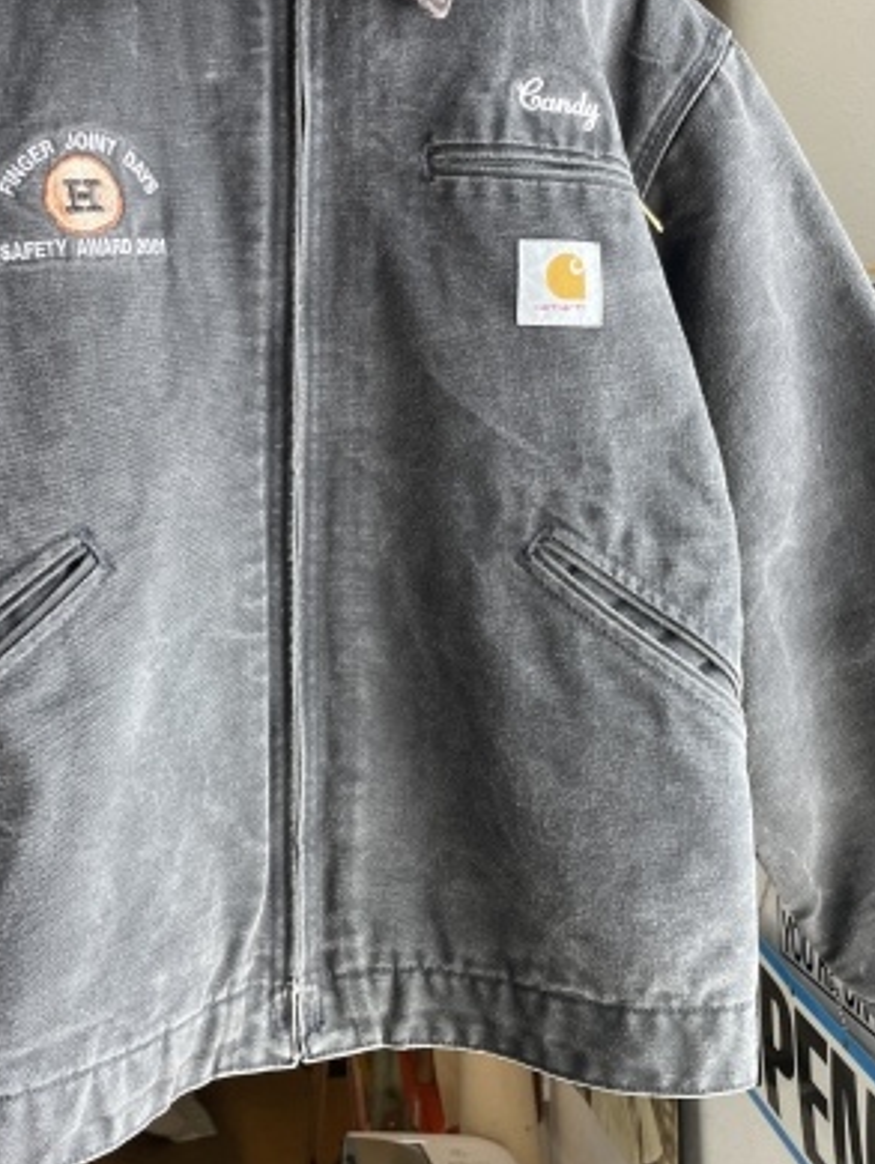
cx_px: 245
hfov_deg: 35.4
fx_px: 1347
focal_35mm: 40
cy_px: 418
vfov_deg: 46.3
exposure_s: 1/100
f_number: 1.6
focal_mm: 4.2
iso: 64
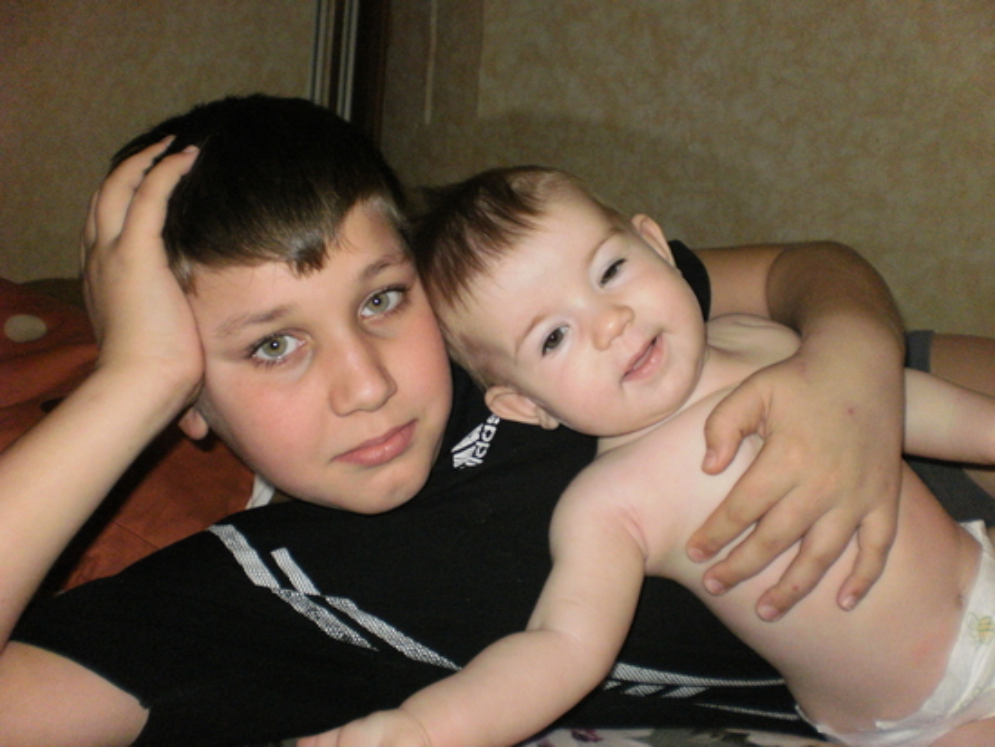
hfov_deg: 49.0
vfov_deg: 37.7
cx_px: 498
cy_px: 374
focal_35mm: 38
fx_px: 1093
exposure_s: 1/250
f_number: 3.1
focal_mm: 6.3
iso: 400
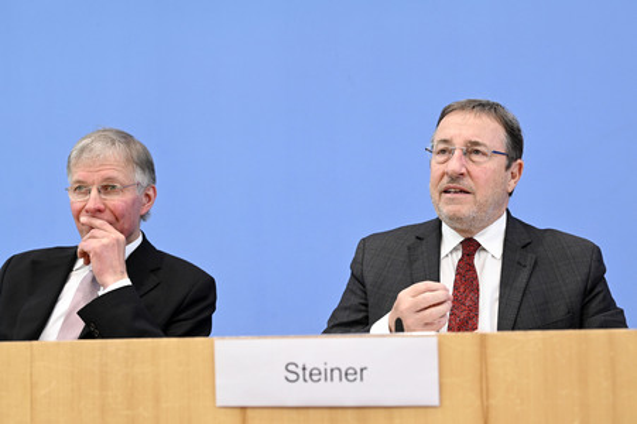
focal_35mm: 70
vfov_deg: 19.4
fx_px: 1238
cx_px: 318
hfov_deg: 28.9
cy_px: 212
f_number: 5.6
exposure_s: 1/400
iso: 2500
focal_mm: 70
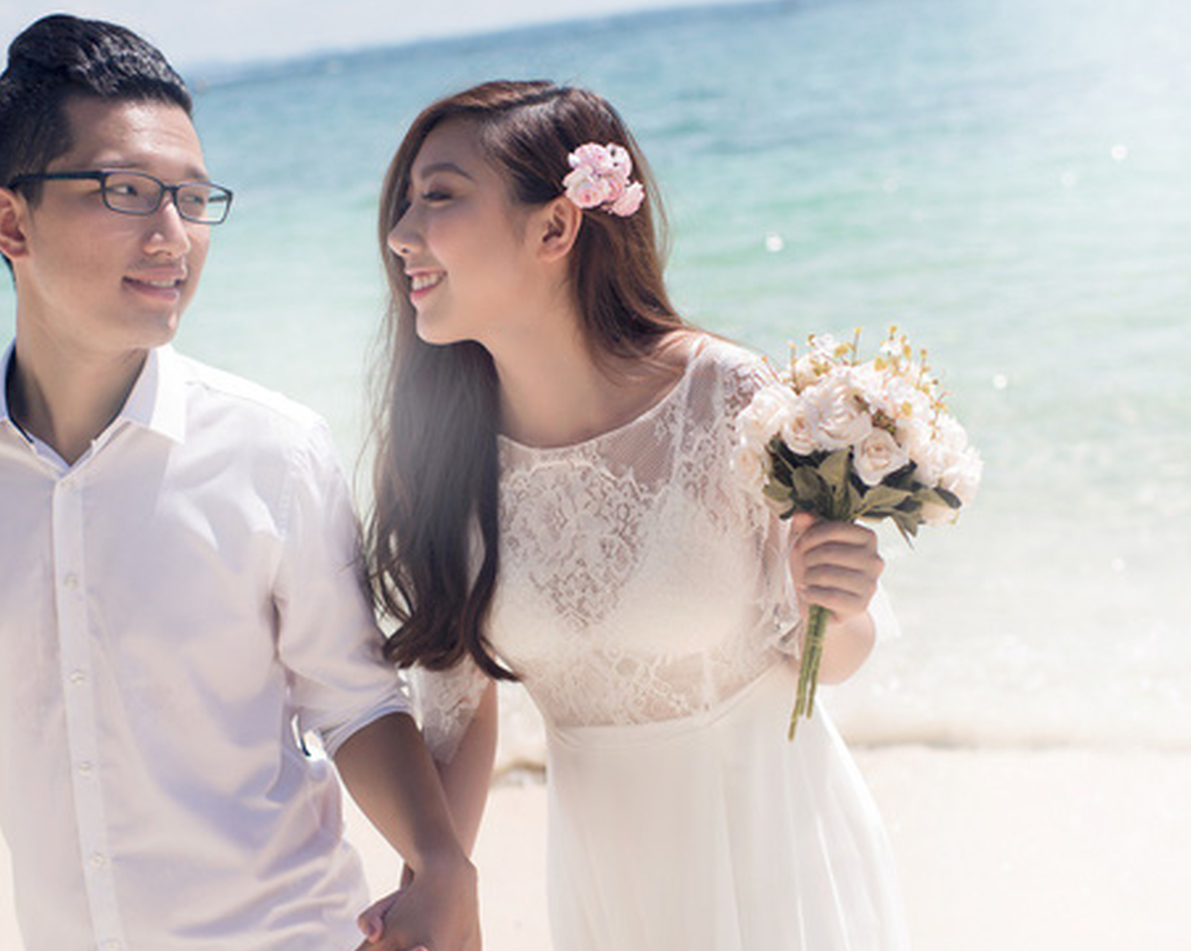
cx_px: 527
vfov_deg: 31.3
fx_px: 1691
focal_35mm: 48
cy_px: 569
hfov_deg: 38.8
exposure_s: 1/1000
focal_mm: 35
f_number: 2.8
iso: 40
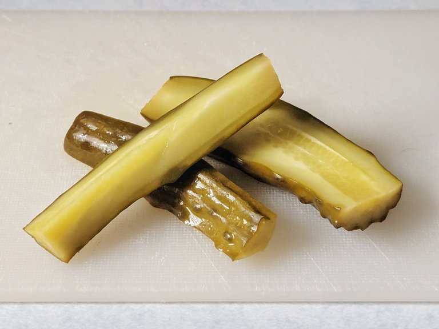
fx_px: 304
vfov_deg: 56.8
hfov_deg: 71.6
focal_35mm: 24
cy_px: 164
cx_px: 220
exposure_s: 1/120
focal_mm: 6.7
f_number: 1.8
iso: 250
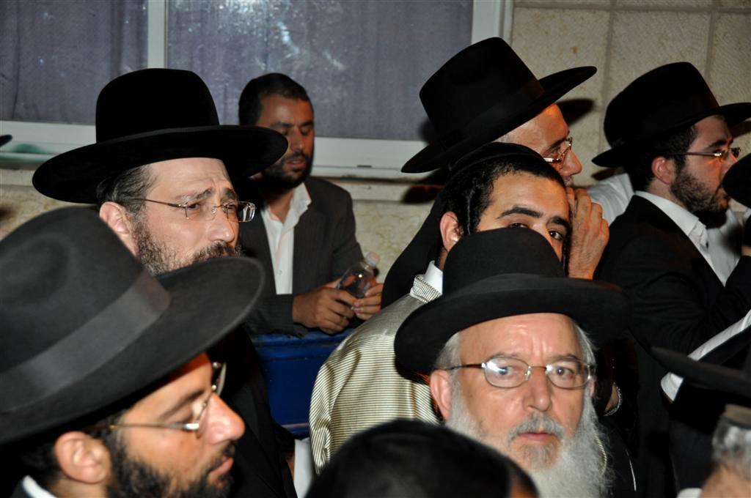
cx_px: 376
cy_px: 249
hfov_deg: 26.0
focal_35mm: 78
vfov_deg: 17.4
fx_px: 1625
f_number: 4.8
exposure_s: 1/60
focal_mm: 52
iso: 800
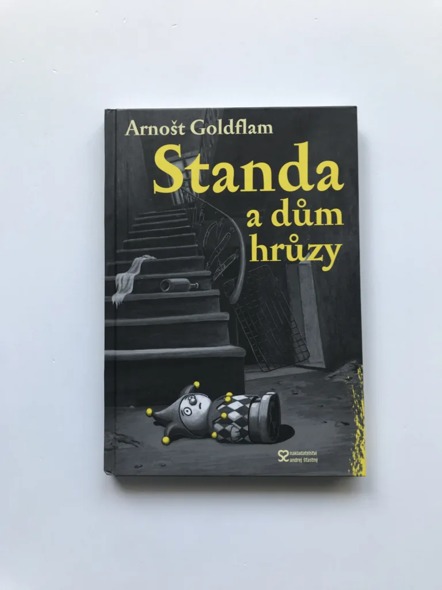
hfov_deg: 49.7
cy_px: 295
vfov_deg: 63.4
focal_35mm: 28
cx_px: 221
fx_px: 477
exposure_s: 1/50
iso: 25
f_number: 1.8
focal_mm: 3.99
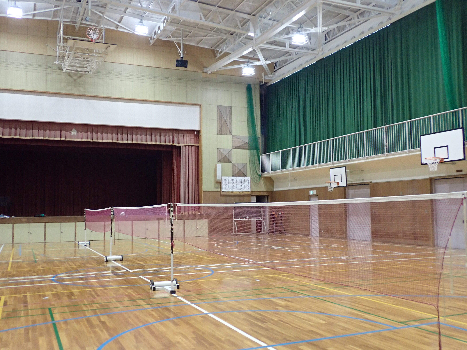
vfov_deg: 39.7
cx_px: 234
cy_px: 175
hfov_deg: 51.4
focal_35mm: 36
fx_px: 486
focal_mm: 6.37
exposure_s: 1/40
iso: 400
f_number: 2.5
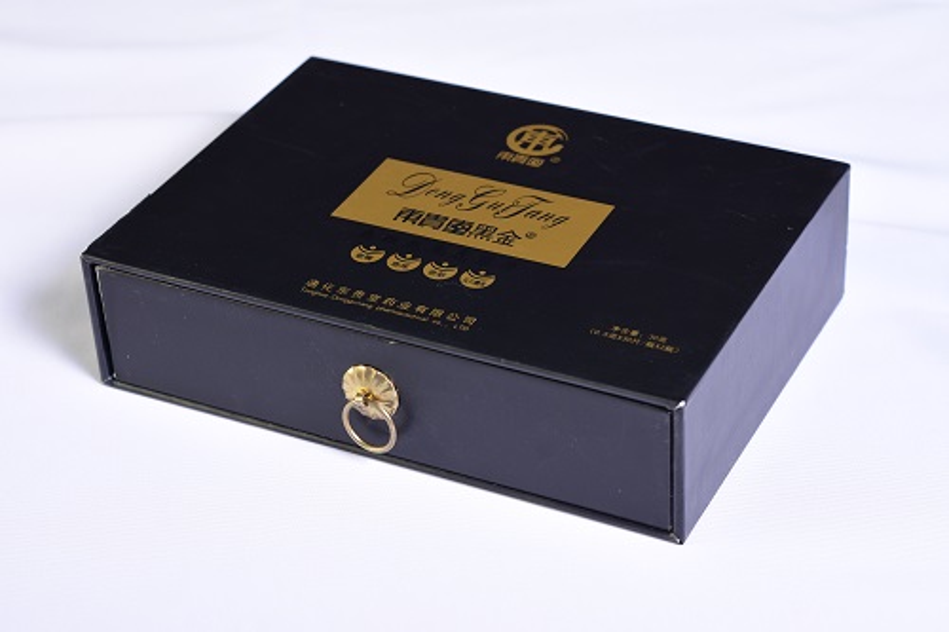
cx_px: 474
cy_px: 316
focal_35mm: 75
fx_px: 1976
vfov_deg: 18.2
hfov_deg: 27.0
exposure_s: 1/200
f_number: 5.6
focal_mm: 50
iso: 160
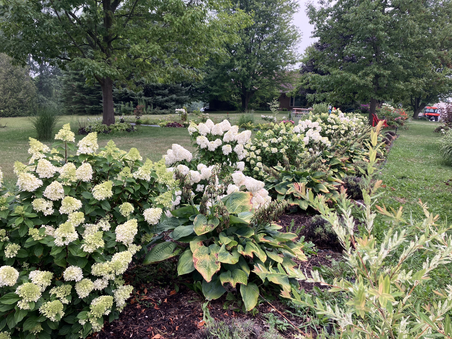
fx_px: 366
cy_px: 170
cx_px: 226
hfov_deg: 63.4
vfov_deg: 49.7
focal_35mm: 28
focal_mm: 3.99
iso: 25
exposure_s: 1/206
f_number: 1.8
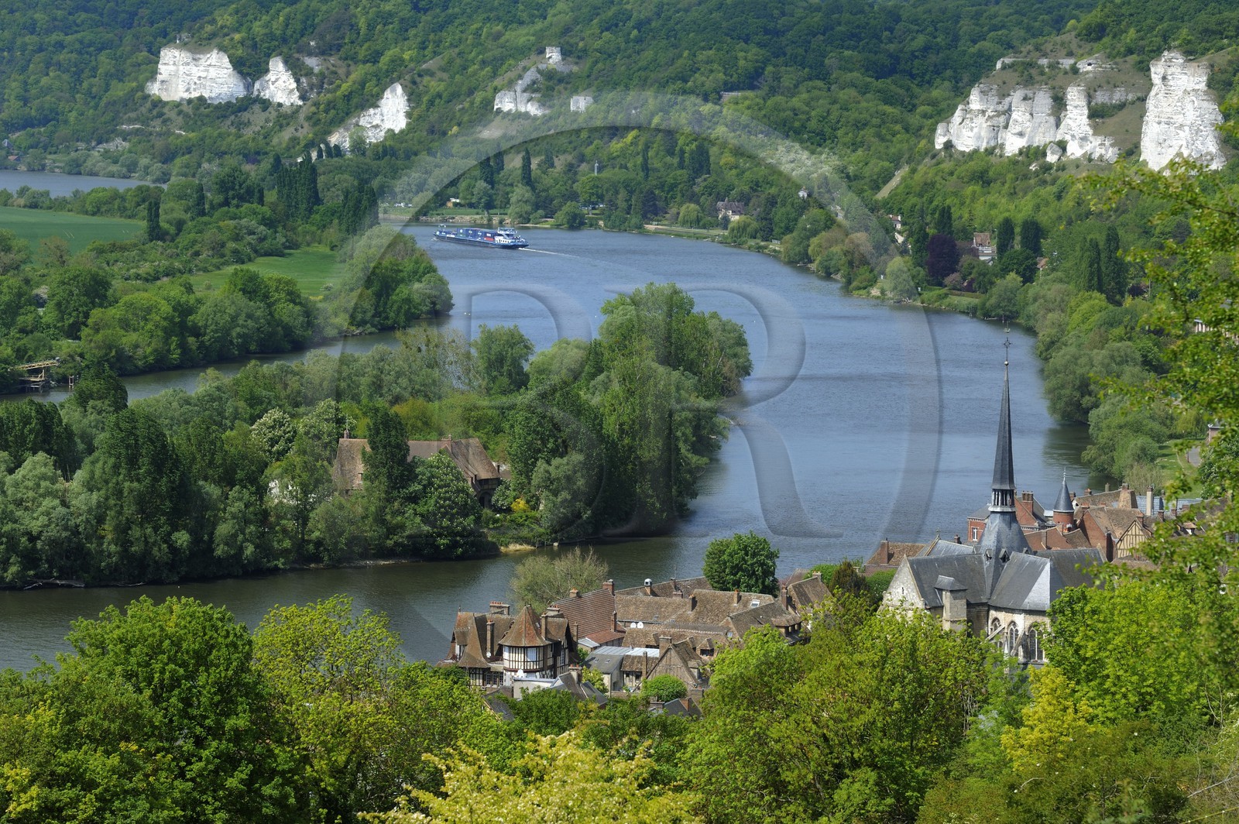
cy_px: 412
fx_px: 4470
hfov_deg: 15.8
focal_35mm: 130
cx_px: 620
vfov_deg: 10.5
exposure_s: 1/200
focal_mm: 130
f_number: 11
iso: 200
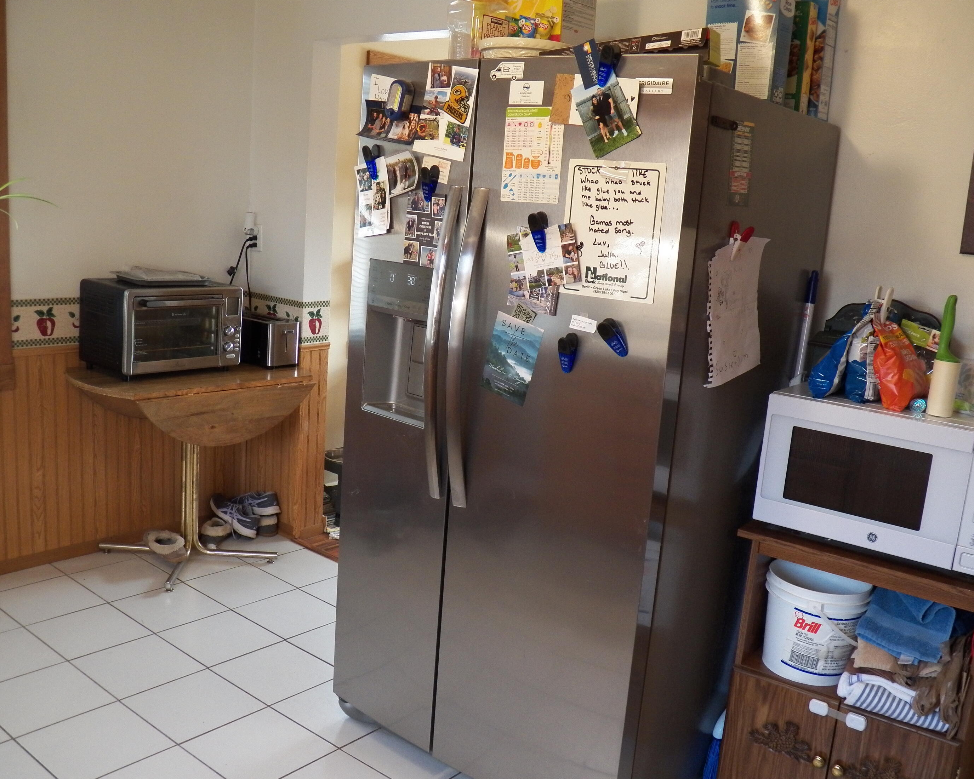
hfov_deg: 54.2
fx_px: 951
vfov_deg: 44.5
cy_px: 390
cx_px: 480
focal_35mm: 33
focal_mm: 5.5
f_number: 2.8
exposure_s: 1/30
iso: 200
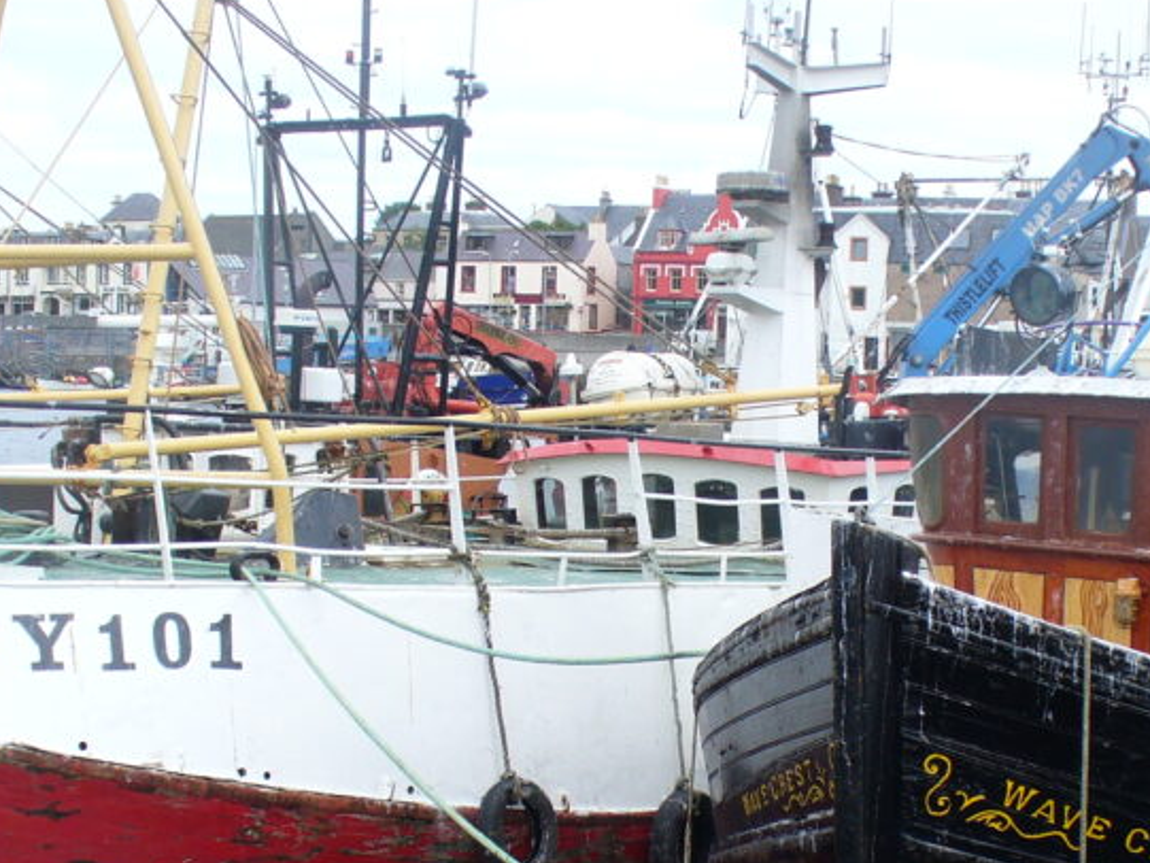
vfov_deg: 20.8
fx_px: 2326
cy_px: 648
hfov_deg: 27.7
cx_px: 727
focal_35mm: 70
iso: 80
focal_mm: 6.1
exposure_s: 1/125
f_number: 5.6
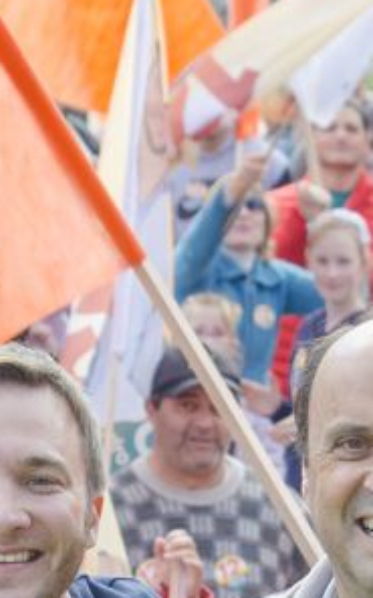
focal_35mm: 283
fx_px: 4614
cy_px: 493
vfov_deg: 7.4
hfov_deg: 4.6
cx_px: 359
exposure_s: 1/250
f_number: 5
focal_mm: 44
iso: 125
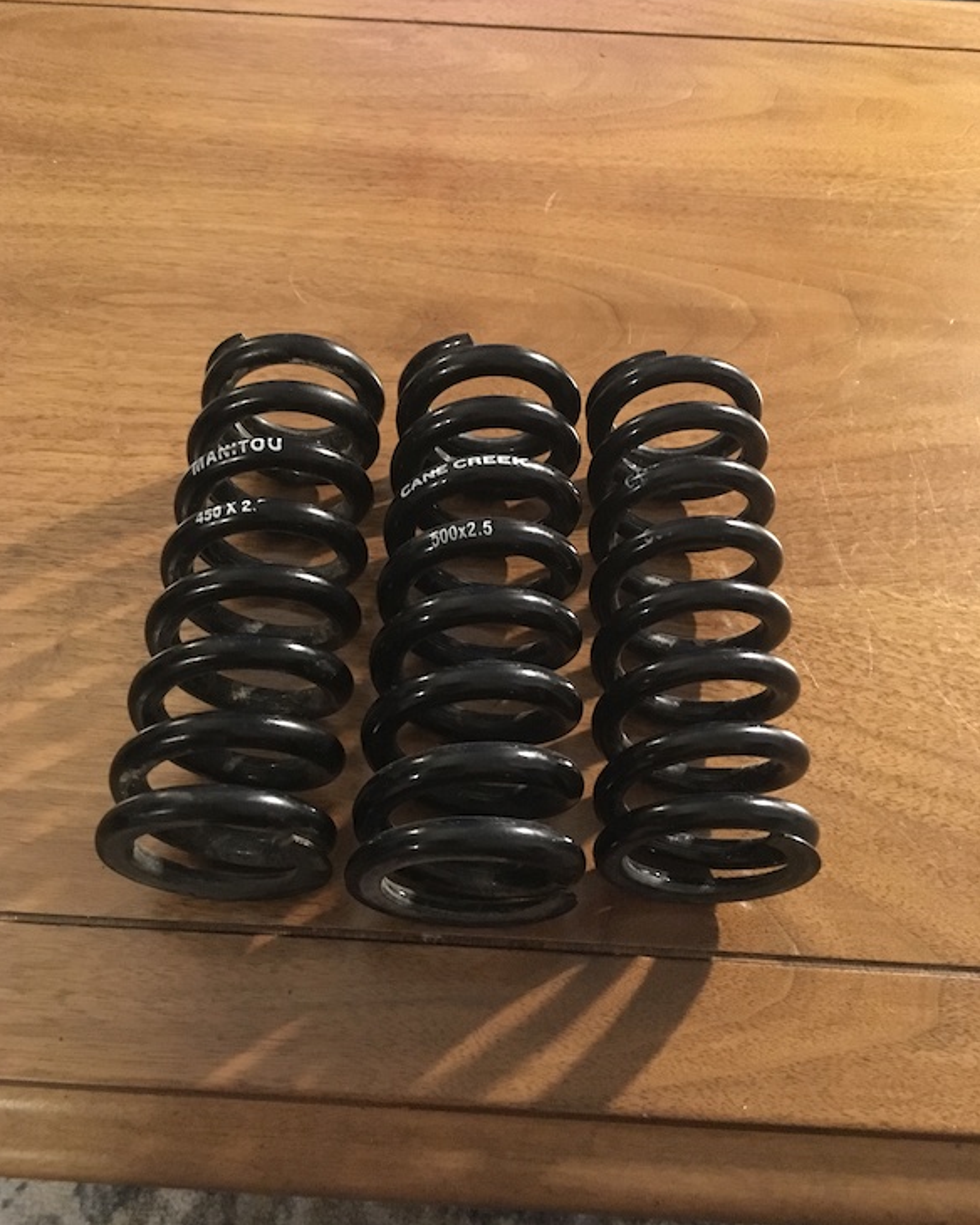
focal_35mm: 31
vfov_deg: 57.1
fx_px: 1124
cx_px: 483
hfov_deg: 47.1
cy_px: 559
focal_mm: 4.15
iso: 640
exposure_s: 1/15
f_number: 2.2
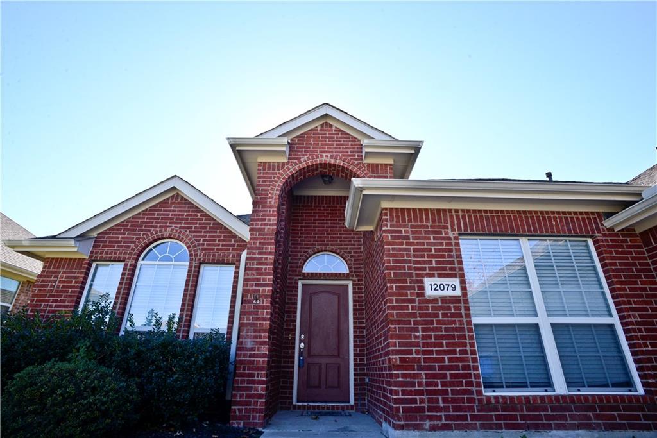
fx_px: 310
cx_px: 328
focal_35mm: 17
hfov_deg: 93.3
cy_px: 219
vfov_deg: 70.5
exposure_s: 1/160
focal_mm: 17
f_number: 14
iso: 640
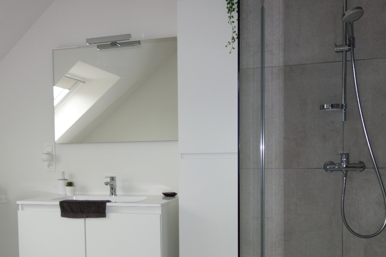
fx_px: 461
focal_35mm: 43
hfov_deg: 44.6
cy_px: 176
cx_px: 123
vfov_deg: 30.9
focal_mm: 10.4
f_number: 1.8
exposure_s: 1/30
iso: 125
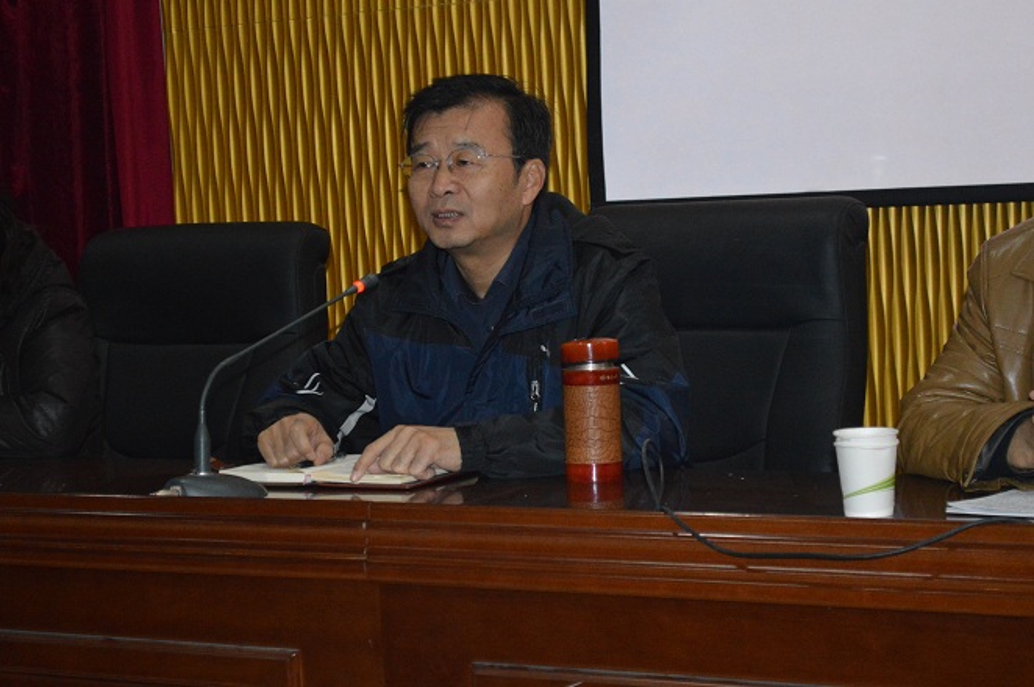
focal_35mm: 82
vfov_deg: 16.5
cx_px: 517
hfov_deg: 24.6
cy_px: 344
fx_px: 2367
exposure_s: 1/60
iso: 3200
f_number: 5.6
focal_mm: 55
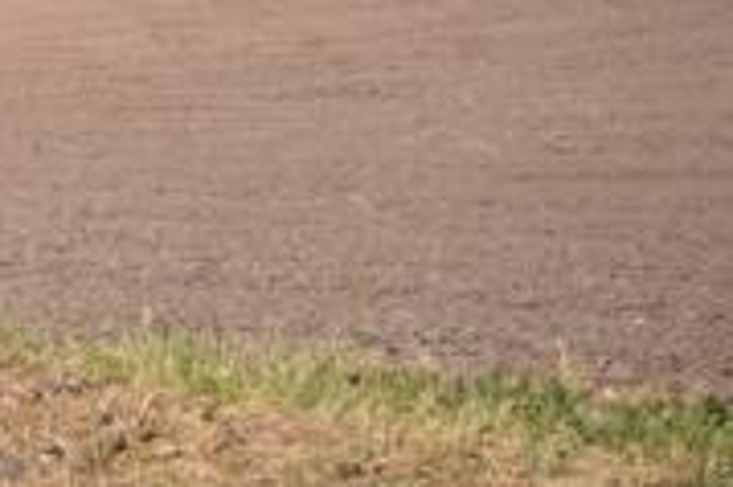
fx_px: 2238
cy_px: -284
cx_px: -276
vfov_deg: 11.8
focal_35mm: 110
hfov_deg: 17.2
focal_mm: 20
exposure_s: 1/400
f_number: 10
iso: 200
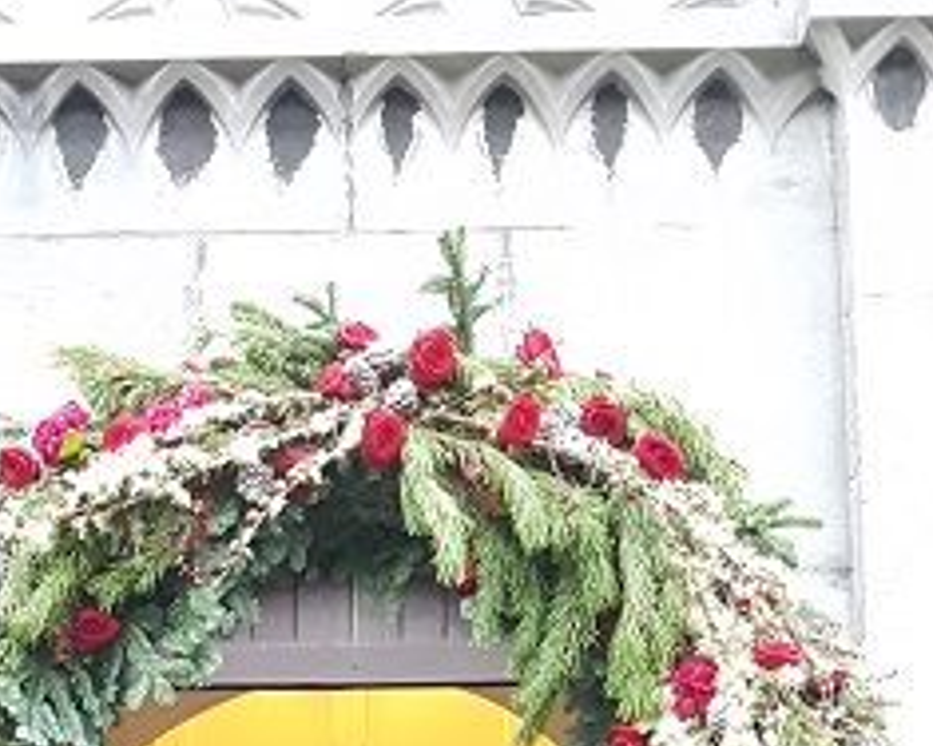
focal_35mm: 69
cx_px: 310
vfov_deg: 19.4
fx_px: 1905
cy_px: 1107
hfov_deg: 27.3
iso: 400
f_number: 1.7
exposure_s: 1/50
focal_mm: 4.2
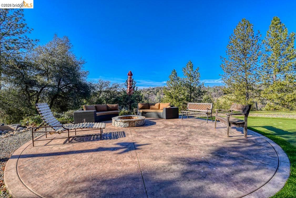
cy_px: 99
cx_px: 148
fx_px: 123
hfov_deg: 100.4
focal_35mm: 15
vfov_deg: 77.4
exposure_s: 1/250
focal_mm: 15
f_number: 8
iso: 200
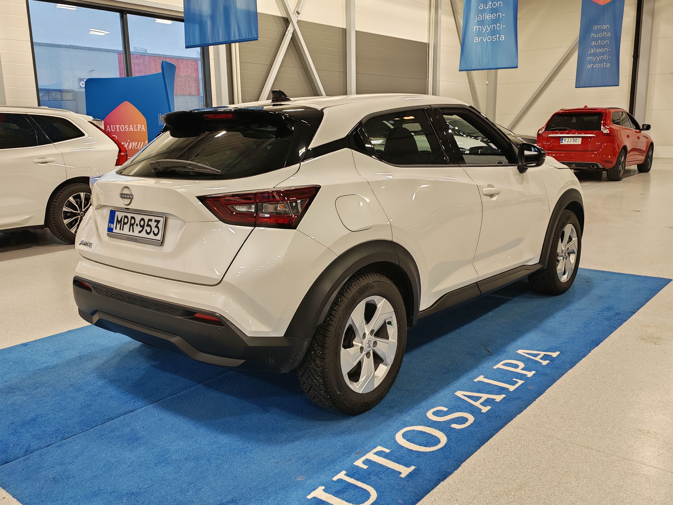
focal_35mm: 33
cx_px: 336
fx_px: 642
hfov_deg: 55.4
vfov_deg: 42.9
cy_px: 252
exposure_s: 1/100
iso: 400
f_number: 1.9
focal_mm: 6.12
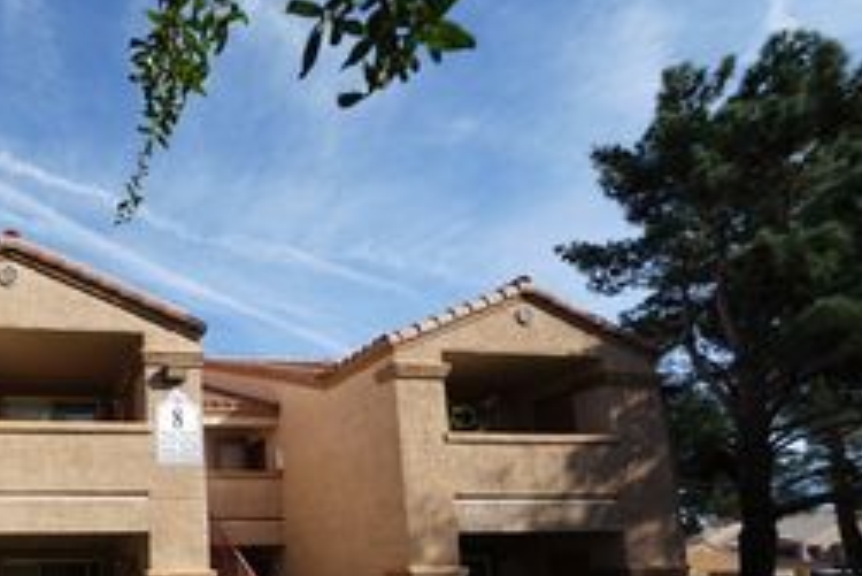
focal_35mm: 24
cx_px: 72
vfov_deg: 48.3
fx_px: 575
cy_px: 505
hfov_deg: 61.1
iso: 50
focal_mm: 12
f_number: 7.1
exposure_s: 1/125
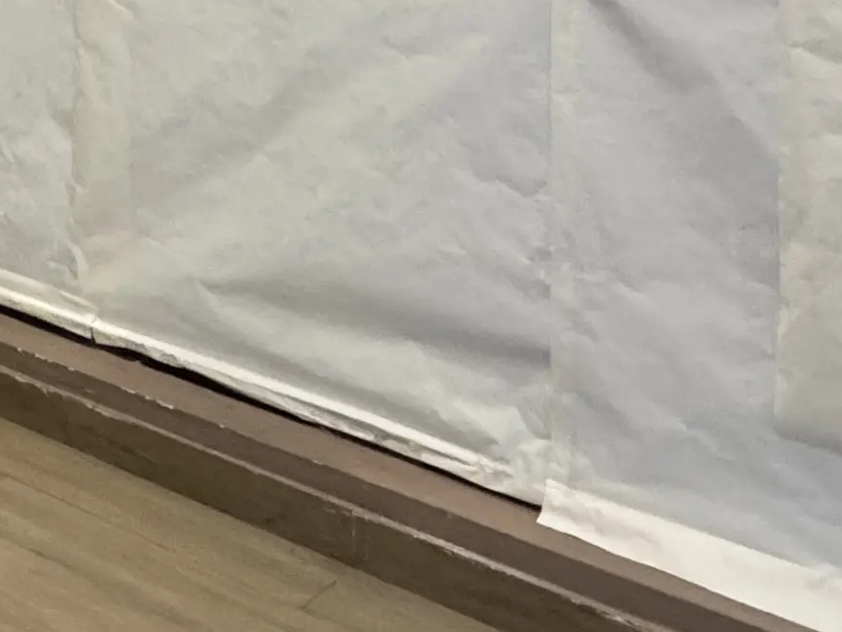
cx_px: -346
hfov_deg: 24.8
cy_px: -294
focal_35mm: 64
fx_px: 1557
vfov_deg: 20.0
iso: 320
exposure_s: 1/60
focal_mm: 2.22
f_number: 2.2
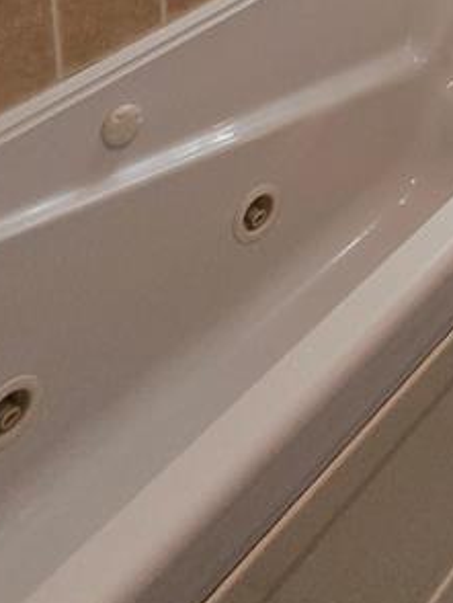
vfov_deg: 22.0
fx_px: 923
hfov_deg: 20.4
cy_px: -482
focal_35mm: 53
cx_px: 795
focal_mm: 1.7
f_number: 2.2
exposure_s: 1/60
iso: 50
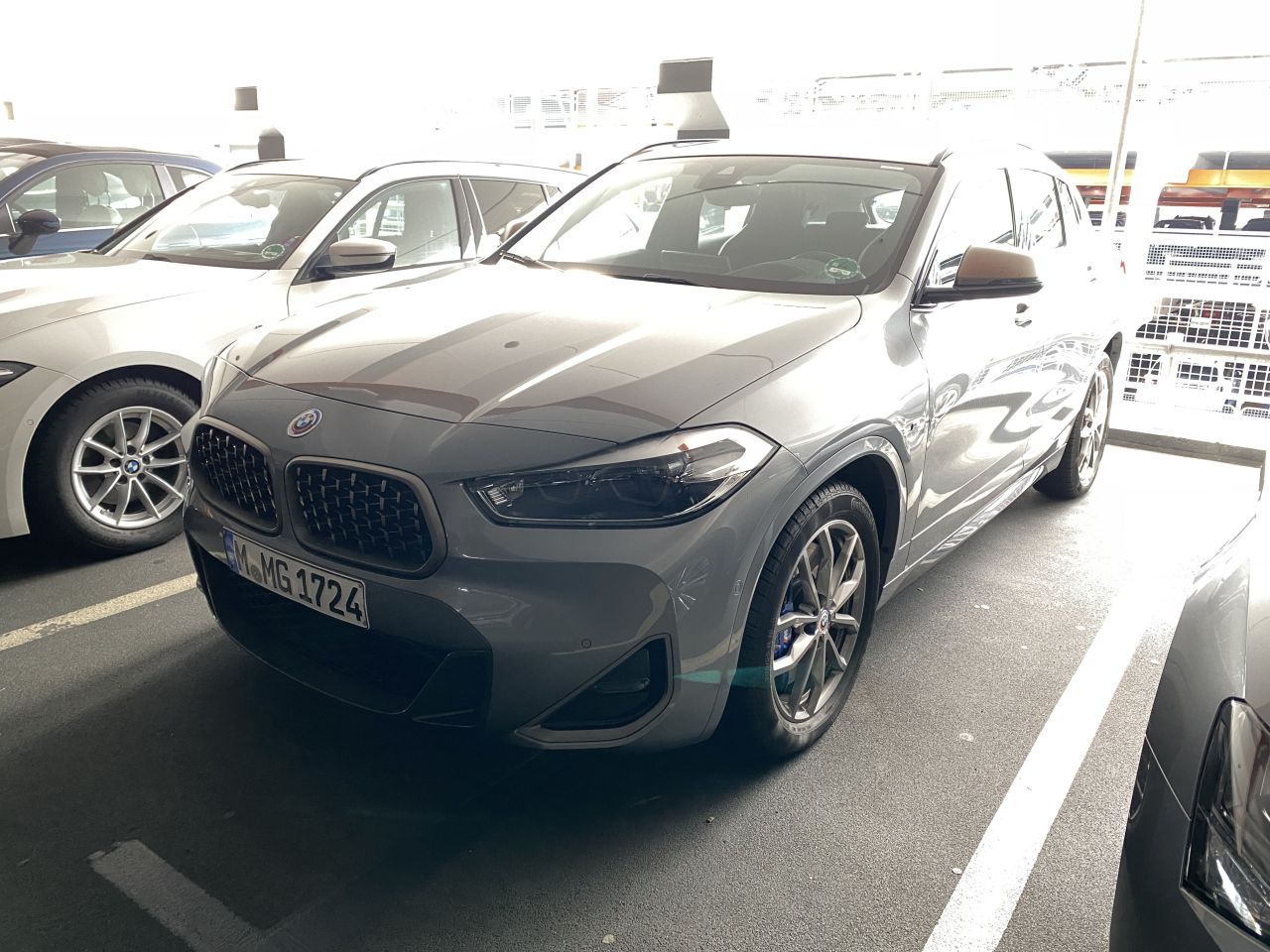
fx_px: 954
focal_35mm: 26
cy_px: 476
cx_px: 635
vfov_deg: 53.1
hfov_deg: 67.3
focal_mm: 4.25
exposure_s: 1/60
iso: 320
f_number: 1.8
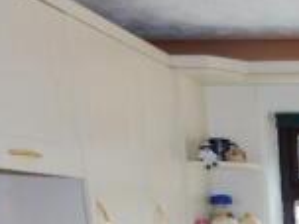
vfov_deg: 14.5
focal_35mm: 88
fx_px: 760
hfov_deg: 18.7
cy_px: 421
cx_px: 491
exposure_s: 1/30
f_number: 3
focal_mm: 4
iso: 200
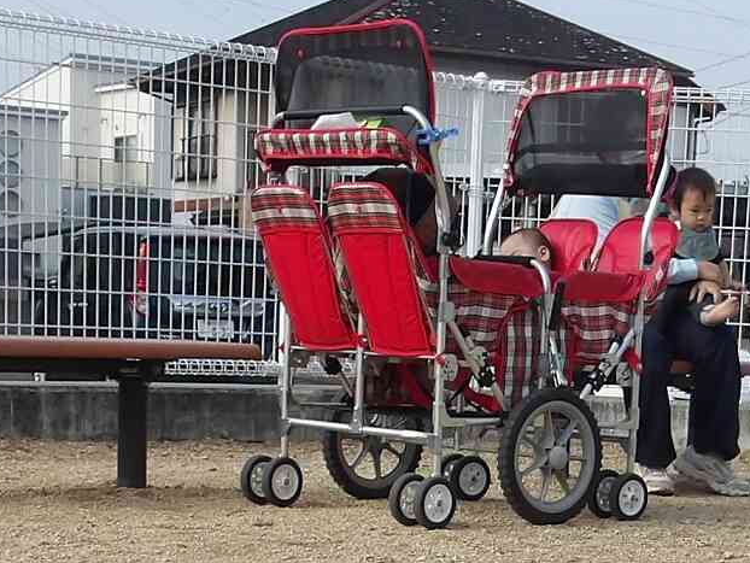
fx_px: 2124
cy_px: 794
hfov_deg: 19.9
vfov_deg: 14.3
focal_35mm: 98
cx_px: 553
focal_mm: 4.9
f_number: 10.4
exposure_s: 1/60
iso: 100
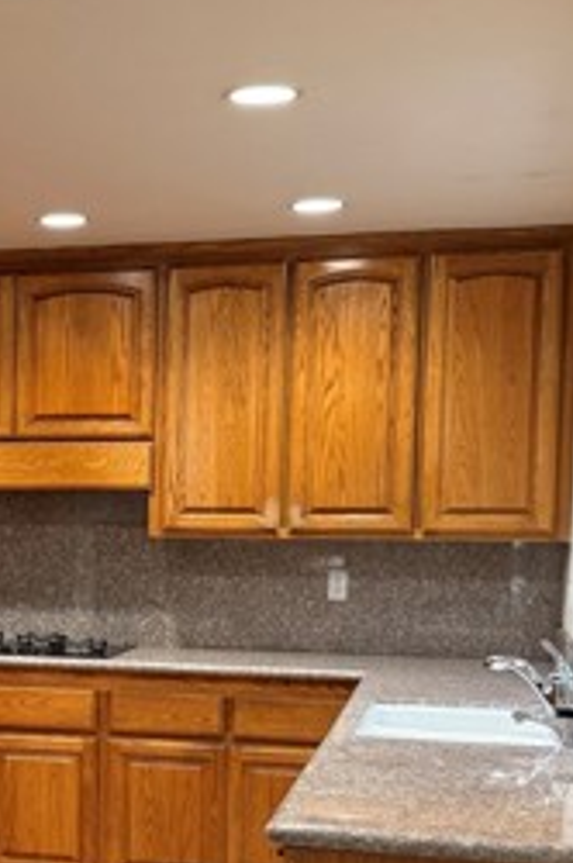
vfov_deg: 31.1
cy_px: 608
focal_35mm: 64
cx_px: -3
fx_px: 1532
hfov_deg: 20.5
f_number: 1.78
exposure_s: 1/60
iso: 250
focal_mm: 6.76
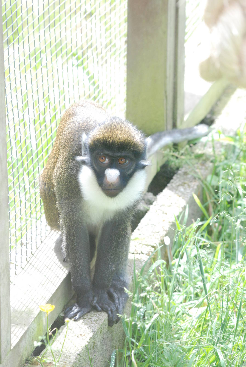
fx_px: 1840
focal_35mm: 180
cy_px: 184
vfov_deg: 11.4
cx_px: 123
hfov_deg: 7.7
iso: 1600
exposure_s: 1/160
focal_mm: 120
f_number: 9
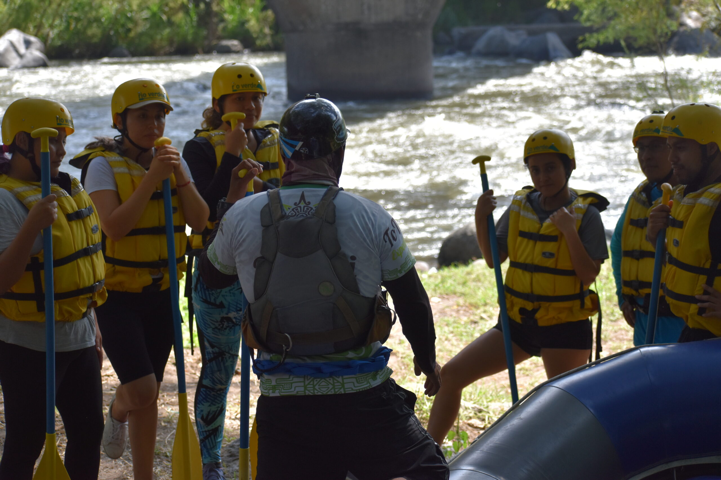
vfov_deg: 13.0
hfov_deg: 19.5
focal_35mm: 105
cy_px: 240
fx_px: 2103
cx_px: 360
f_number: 4.5
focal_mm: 70
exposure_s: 1/1250
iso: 400
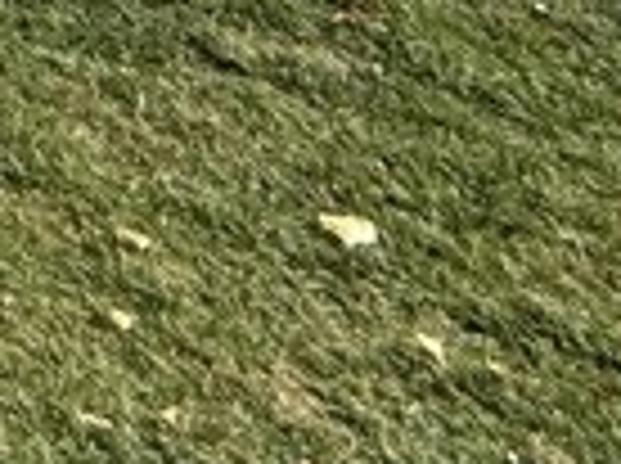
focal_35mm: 104
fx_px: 1862
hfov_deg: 10.0
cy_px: -1059
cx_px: -1472
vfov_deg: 9.6
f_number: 2.2
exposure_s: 1/2611
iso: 50
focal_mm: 2.22
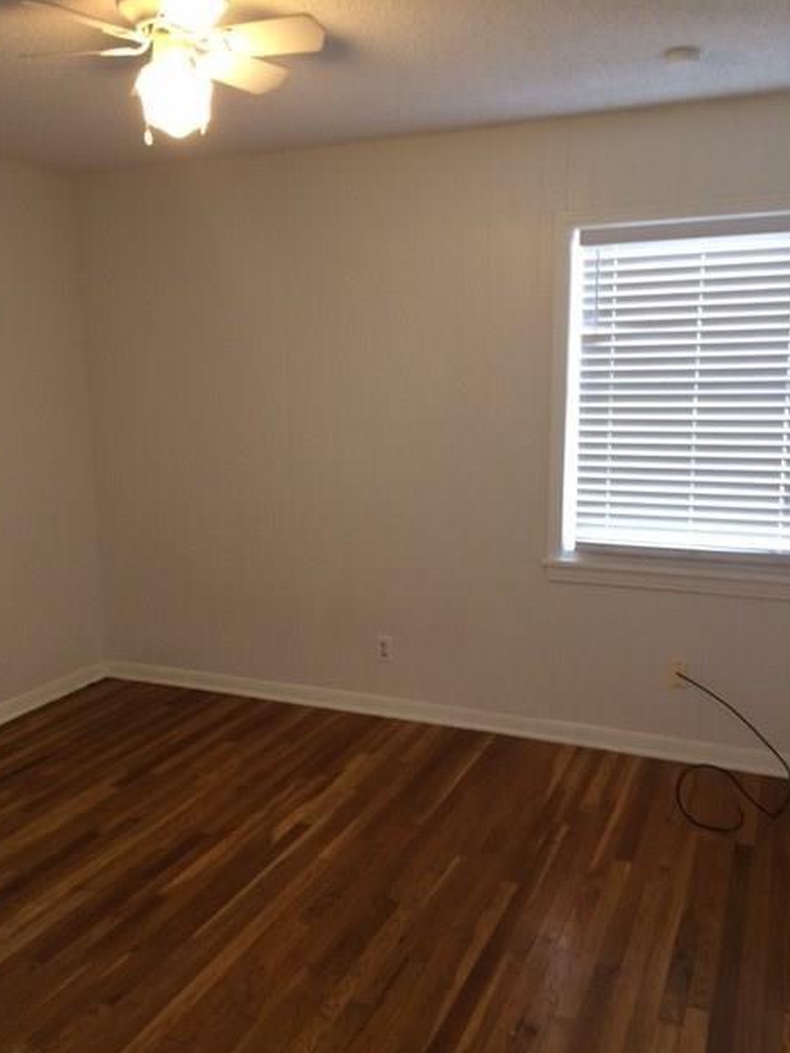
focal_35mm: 30
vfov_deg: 60.0
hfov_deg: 46.8
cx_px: 386
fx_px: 913
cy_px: 541
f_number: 2.2
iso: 80
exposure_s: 1/30
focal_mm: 4.15
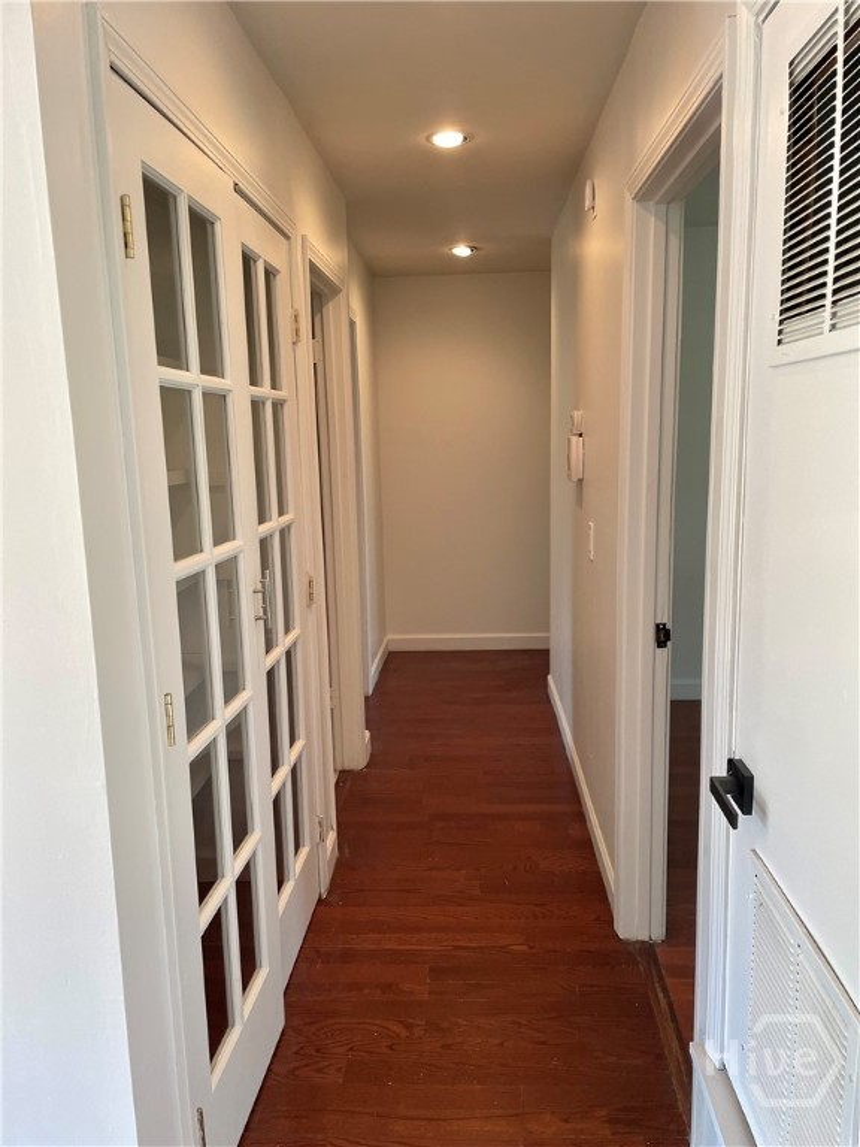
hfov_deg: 53.1
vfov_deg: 67.3
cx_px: 430
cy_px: 574
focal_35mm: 26
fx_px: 861
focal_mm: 4.2
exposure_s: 1/120
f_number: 1.6
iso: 100
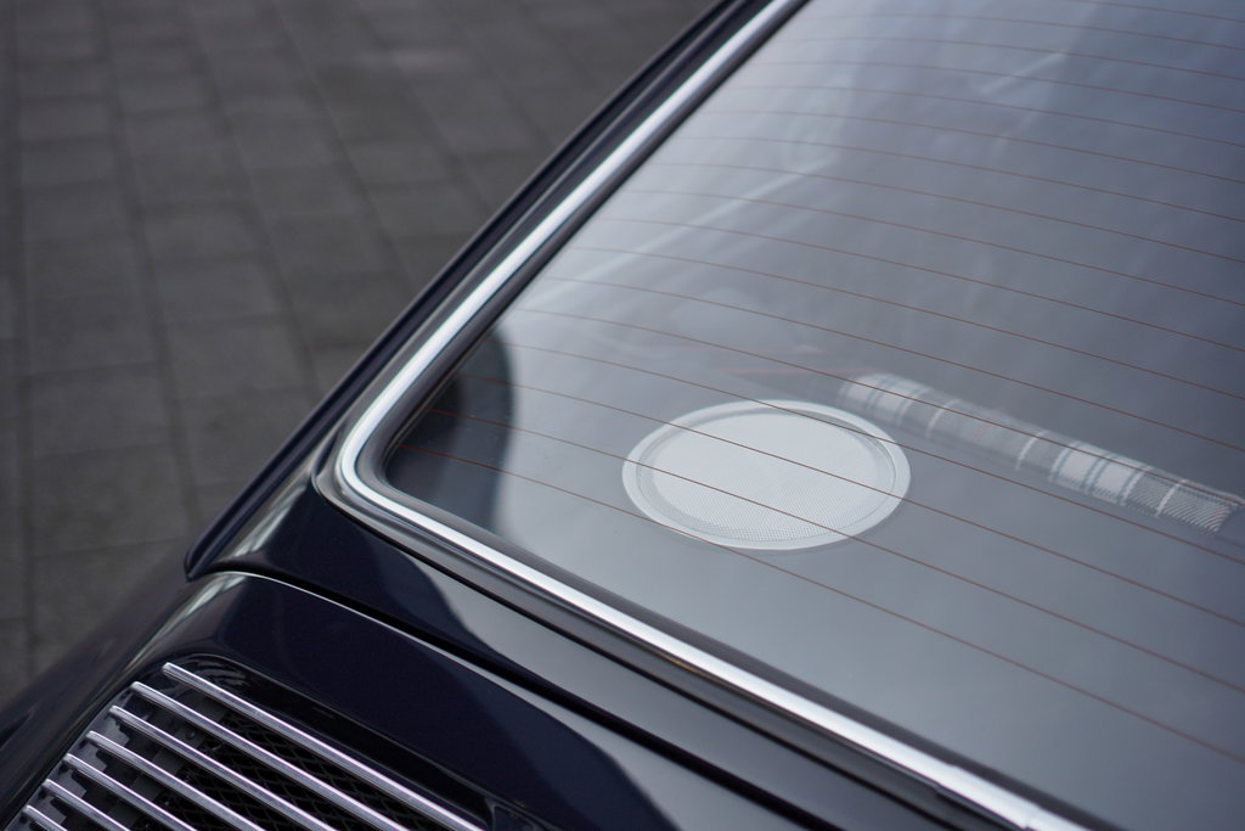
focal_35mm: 52
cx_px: 622
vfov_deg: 25.8
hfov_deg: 37.8
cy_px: 416
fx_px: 1816
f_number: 2.2
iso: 200
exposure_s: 1/3200
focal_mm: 35
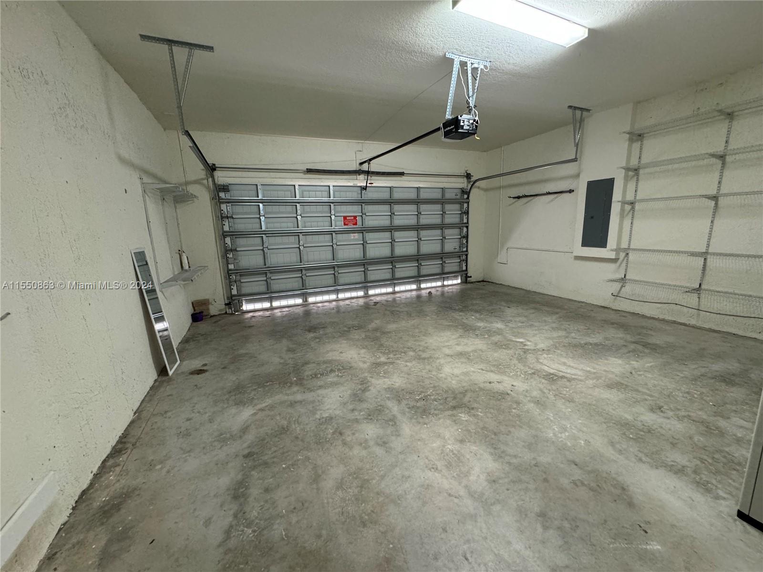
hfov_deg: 102.1
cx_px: 382
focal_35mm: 14
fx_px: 309
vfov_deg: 85.7
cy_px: 286
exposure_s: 1/60
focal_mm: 2.22
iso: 500
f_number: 2.2
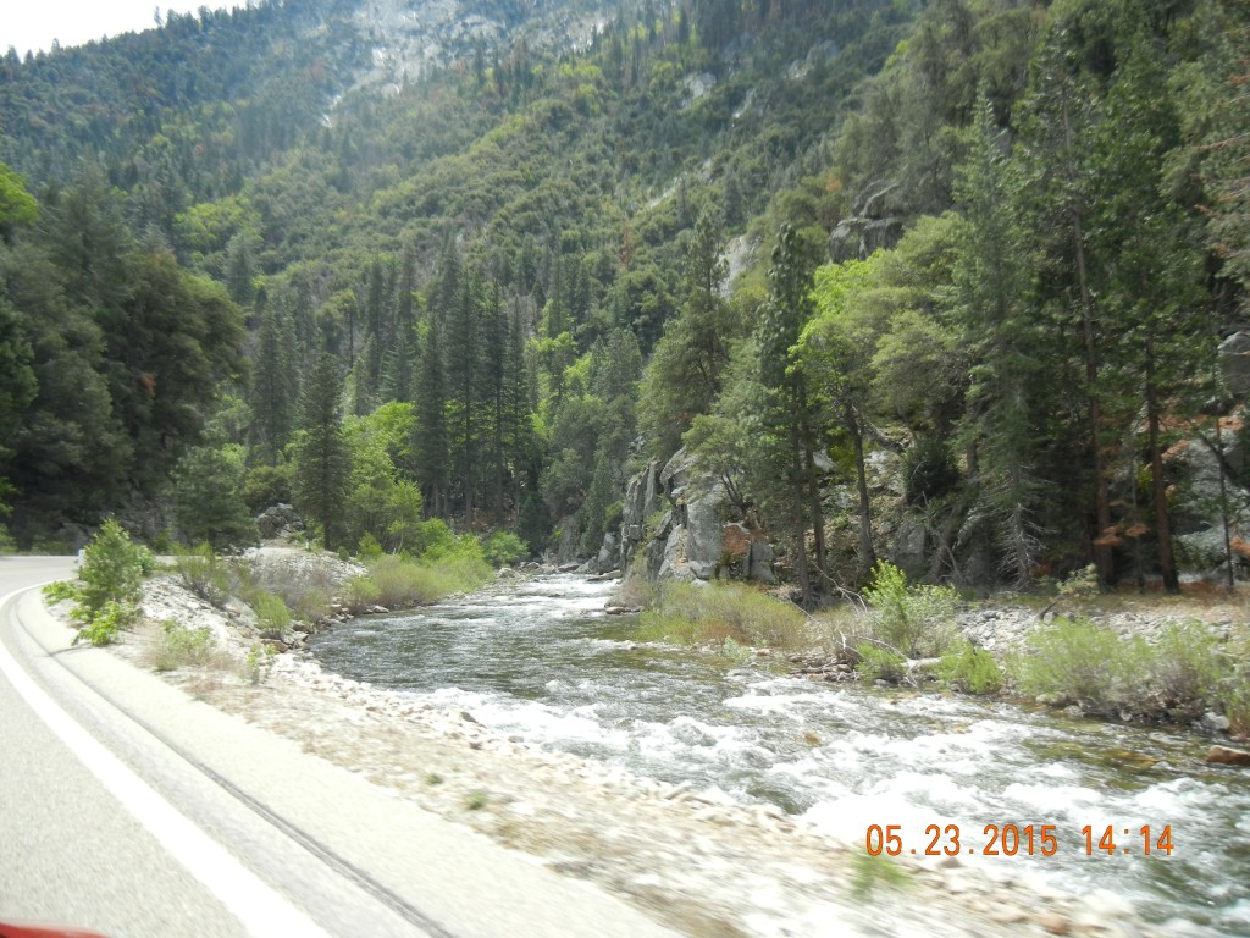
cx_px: 625
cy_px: 469
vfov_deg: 46.8
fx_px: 1083
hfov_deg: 60.0
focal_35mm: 30
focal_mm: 5.4
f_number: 7
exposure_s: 1/243
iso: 160
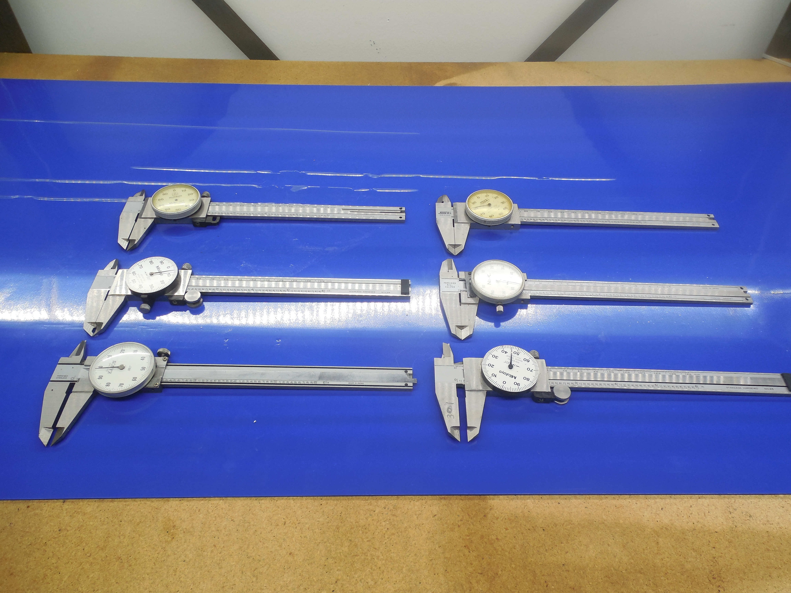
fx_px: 571
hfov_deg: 69.4
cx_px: 396
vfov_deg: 54.9
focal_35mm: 25
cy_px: 296
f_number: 3.3
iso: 125
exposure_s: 1/100
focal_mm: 4.5
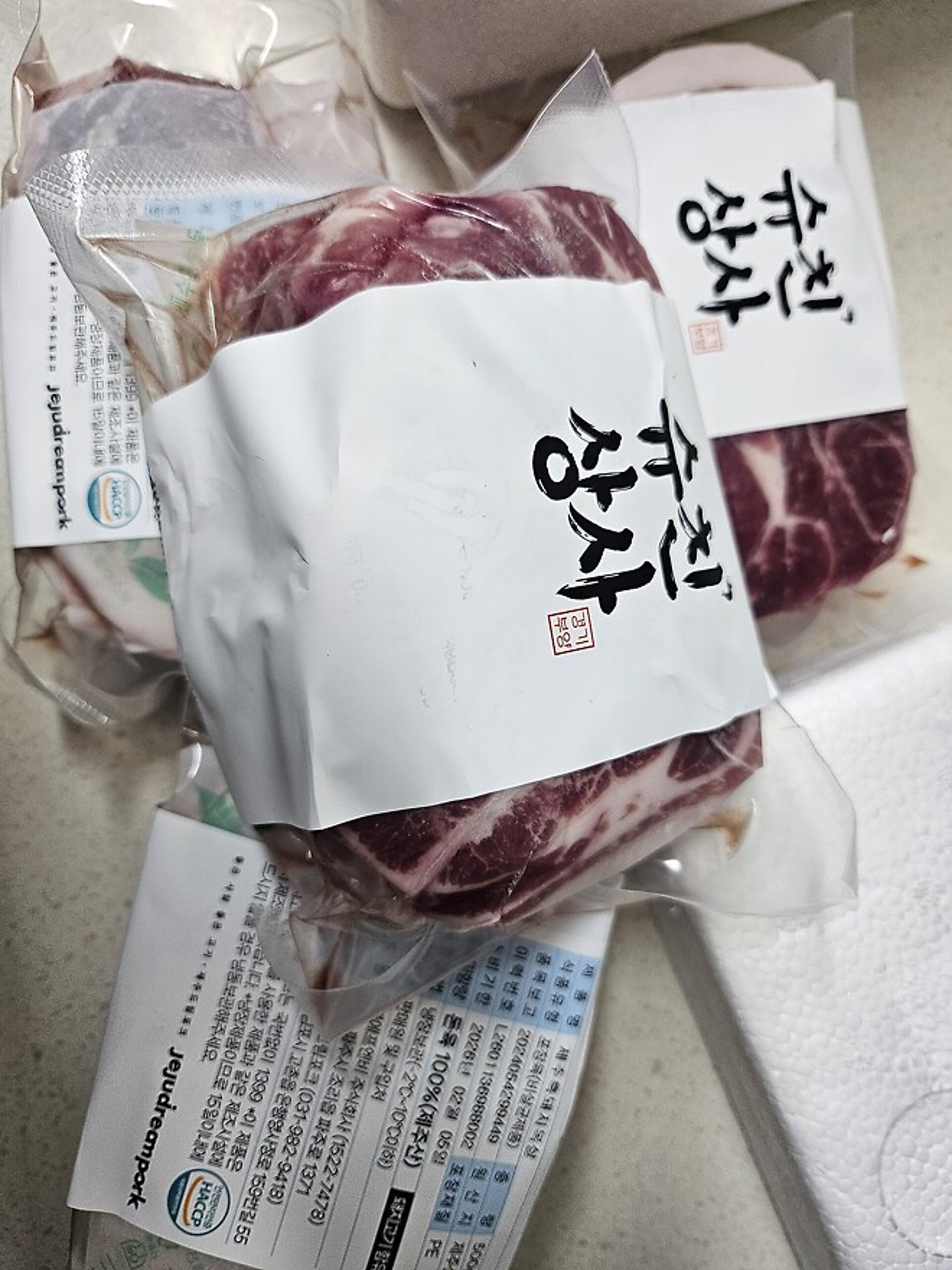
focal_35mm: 24
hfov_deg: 56.8
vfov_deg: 71.6
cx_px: 476
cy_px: 635
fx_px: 880
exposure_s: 1/120
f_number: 1.8
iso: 160
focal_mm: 5
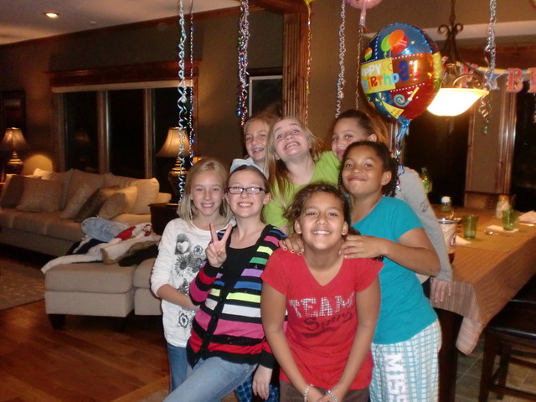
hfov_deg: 52.6
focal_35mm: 35
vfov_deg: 40.7
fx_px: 542
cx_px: 268
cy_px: 201
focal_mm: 6.3
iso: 400
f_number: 3.1
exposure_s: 1/40
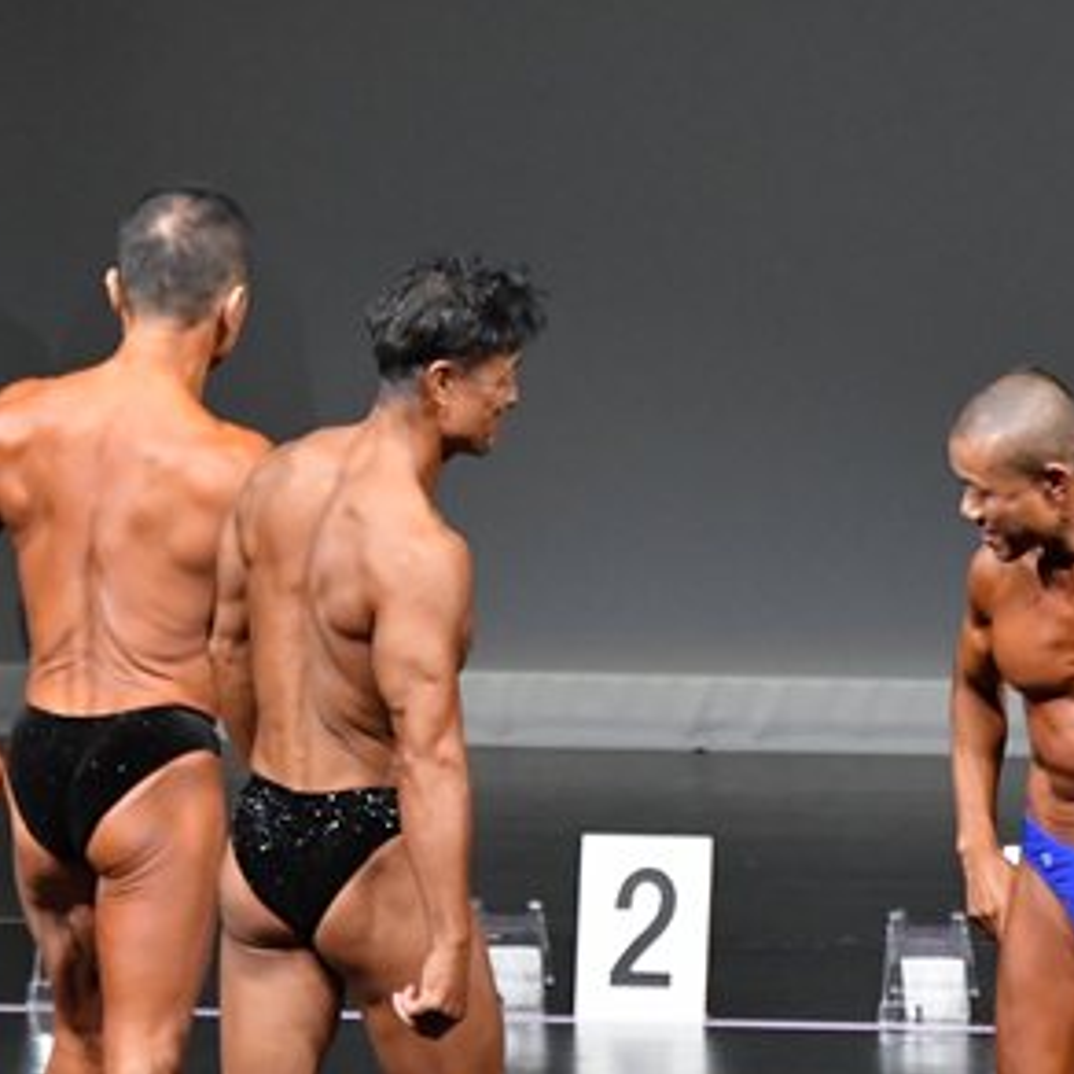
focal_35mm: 541
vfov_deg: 3.2
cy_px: 618
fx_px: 18990
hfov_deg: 3.2
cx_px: 774
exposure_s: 1/400
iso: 5000
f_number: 5.6
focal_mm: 160
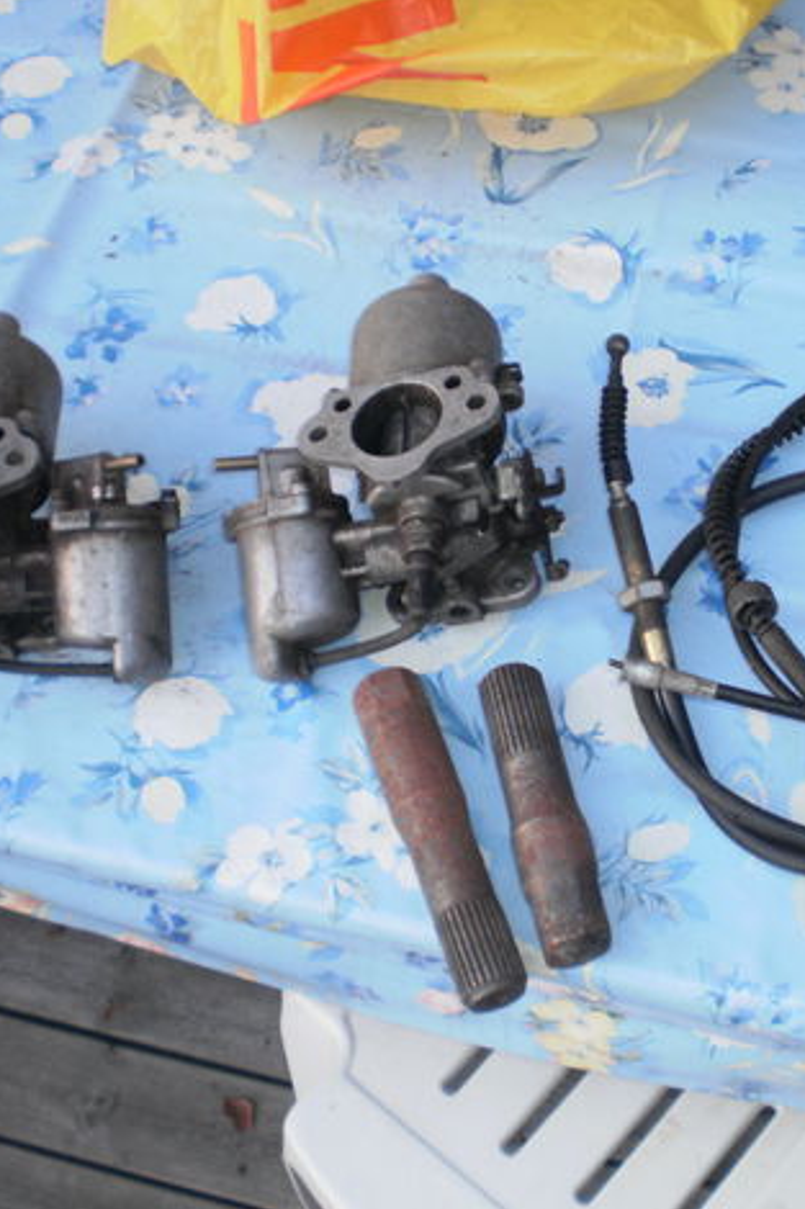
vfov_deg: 38.9
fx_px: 1712
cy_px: 612
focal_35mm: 51
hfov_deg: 26.3
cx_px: 525
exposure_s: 1/30
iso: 125
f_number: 3.1
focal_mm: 6.3
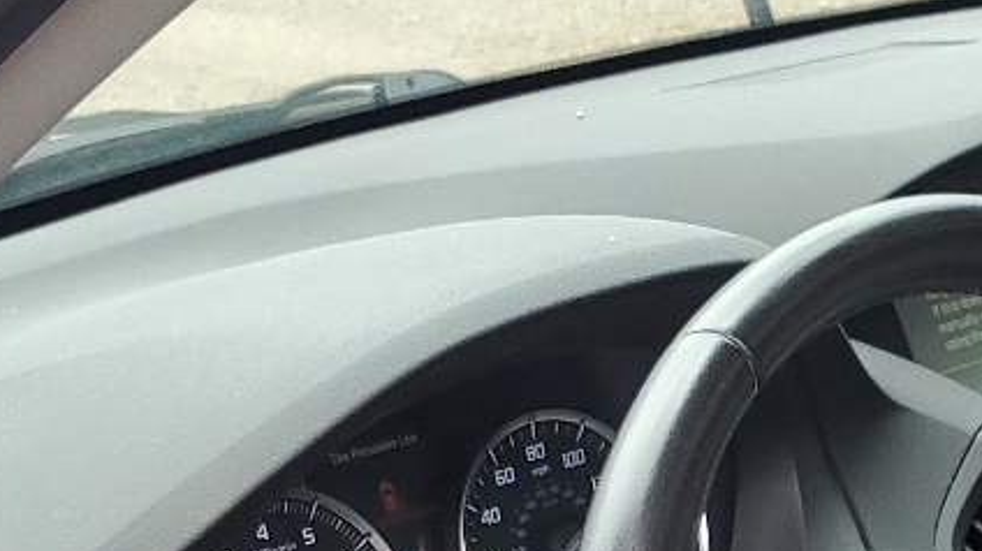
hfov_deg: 19.7
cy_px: 1380
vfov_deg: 9.8
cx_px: 836
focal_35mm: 107
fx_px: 2785
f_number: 1.5
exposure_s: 1/213
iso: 50
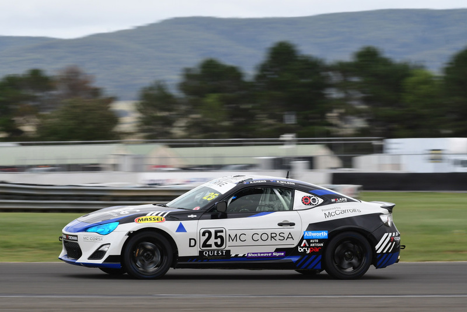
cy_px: 156
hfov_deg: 6.9
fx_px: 3893
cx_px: 234
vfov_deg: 4.6
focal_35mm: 300
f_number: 11
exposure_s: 1/200
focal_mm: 200
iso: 320
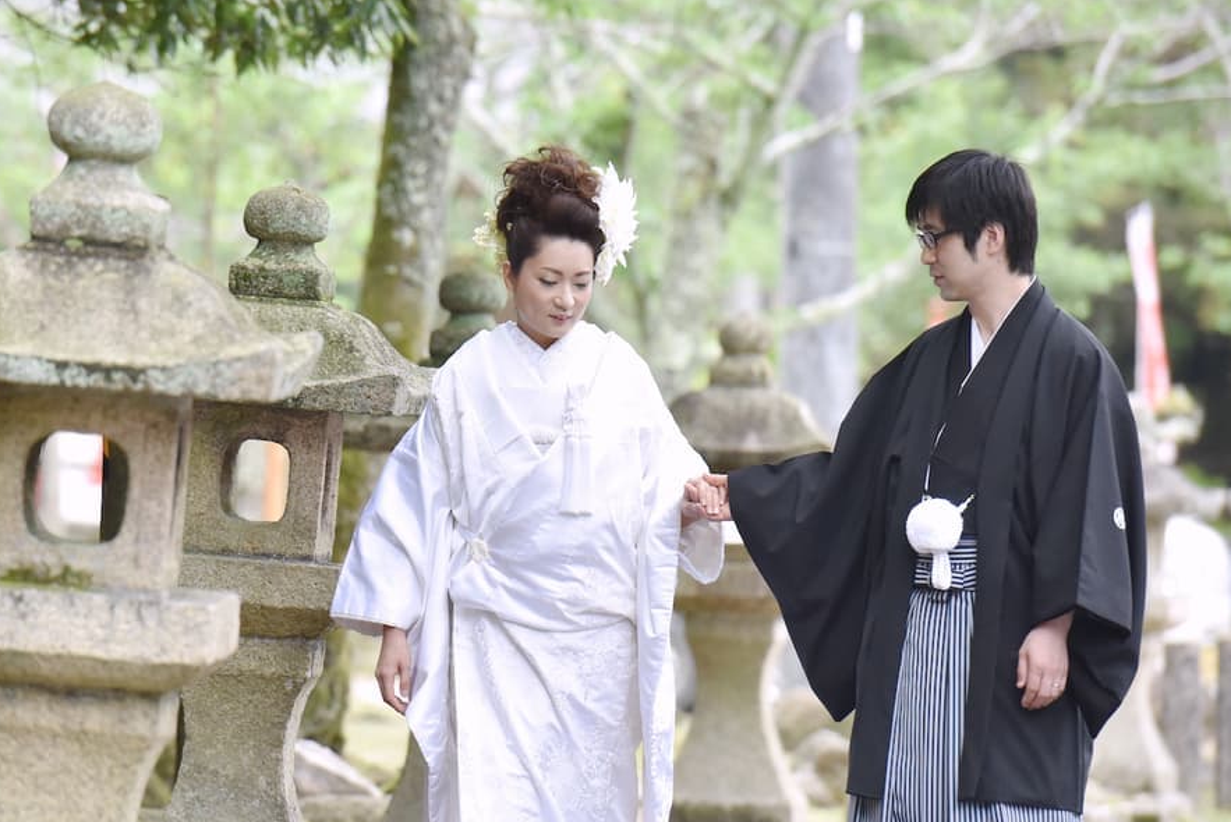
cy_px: 466
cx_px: 395
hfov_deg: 6.3
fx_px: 11154
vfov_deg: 4.2
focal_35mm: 326
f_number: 5
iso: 2000
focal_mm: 200
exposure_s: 1/2000
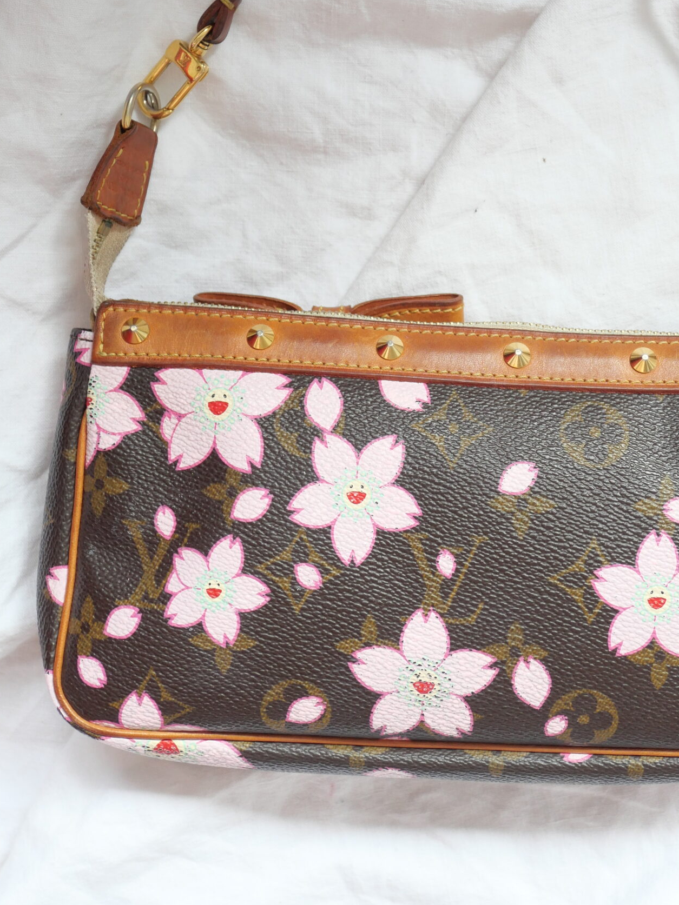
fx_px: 1360
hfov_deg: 27.9
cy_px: 338
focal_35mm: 52
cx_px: 451
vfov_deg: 36.6
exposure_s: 1/60
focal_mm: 17
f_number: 4
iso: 500
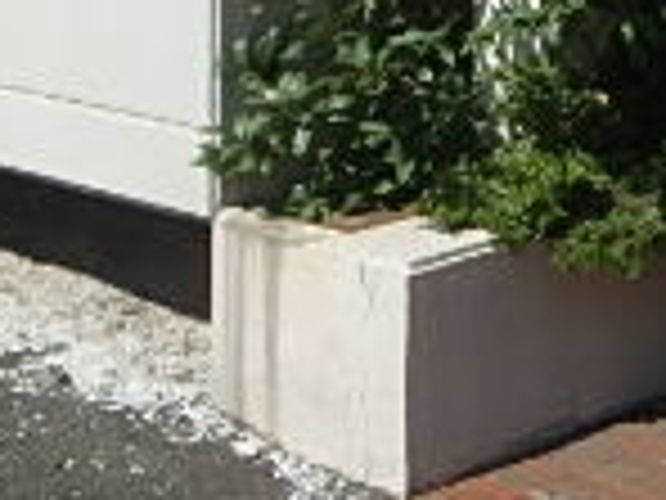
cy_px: -185
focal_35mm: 91
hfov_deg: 18.6
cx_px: 1053
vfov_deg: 15.3
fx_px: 1751
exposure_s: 1/400
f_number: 6
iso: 125
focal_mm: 3.7
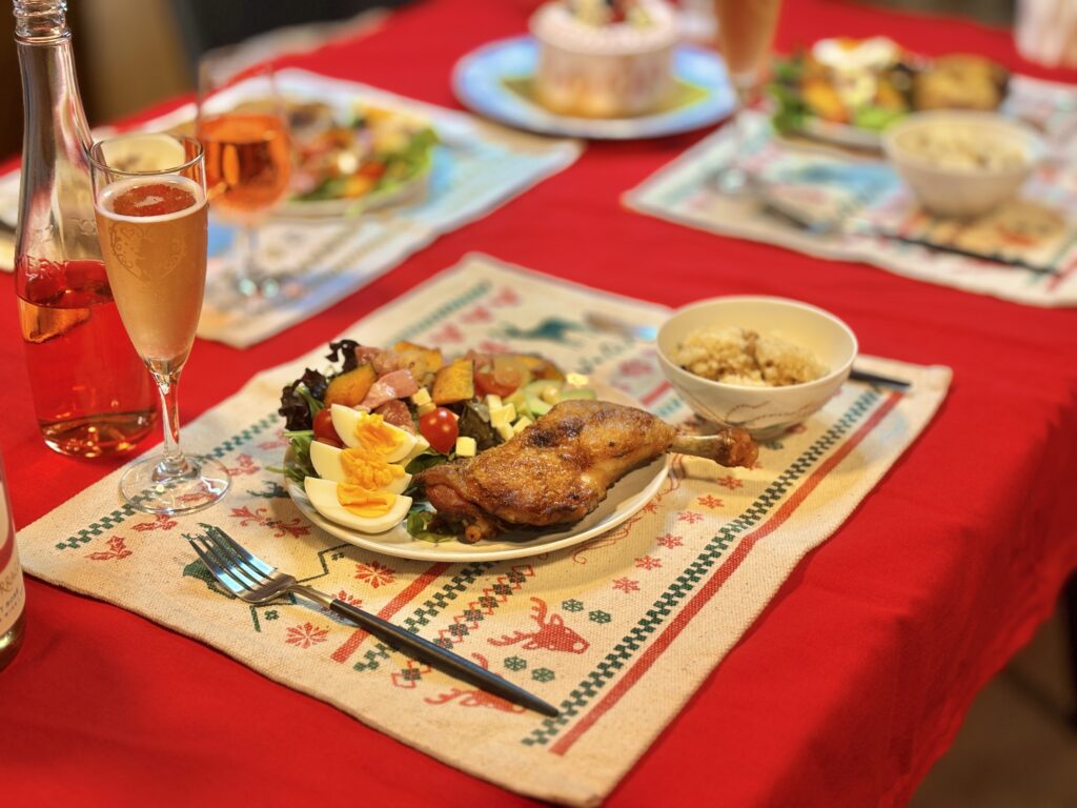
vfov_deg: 28.0
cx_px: 538
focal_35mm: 52
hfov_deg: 36.8
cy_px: 404
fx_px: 1618
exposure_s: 1/60
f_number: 1.6
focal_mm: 5.96
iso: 64
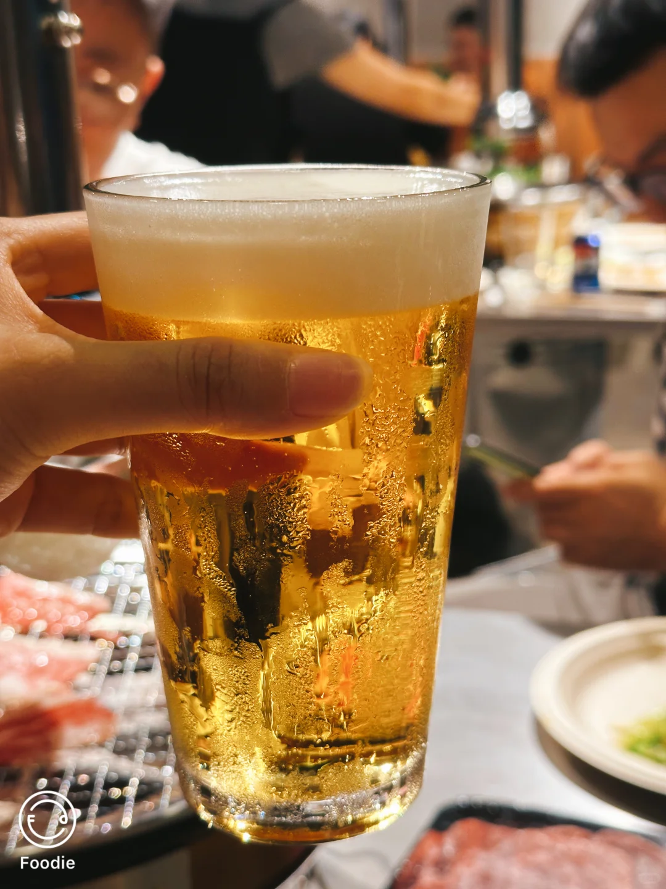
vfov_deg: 39.7
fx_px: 1231
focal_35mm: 48
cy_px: 444
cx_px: 333
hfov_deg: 30.3
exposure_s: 1/50
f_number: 1.78
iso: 100
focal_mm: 6.86
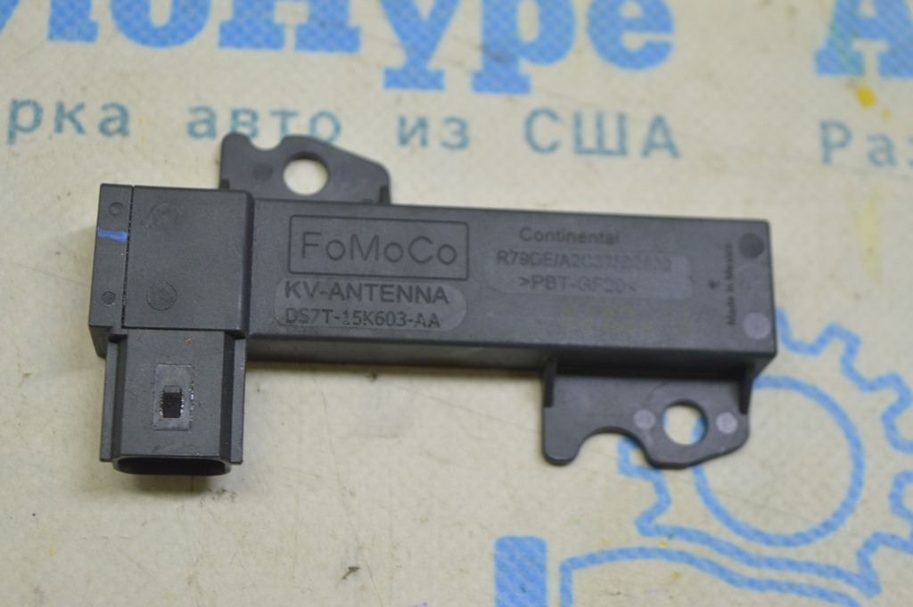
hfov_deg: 28.1
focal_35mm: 72
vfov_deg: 18.9
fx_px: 1824
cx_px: 456
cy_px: 304
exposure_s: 1/25
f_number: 5.6
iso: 400
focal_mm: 48
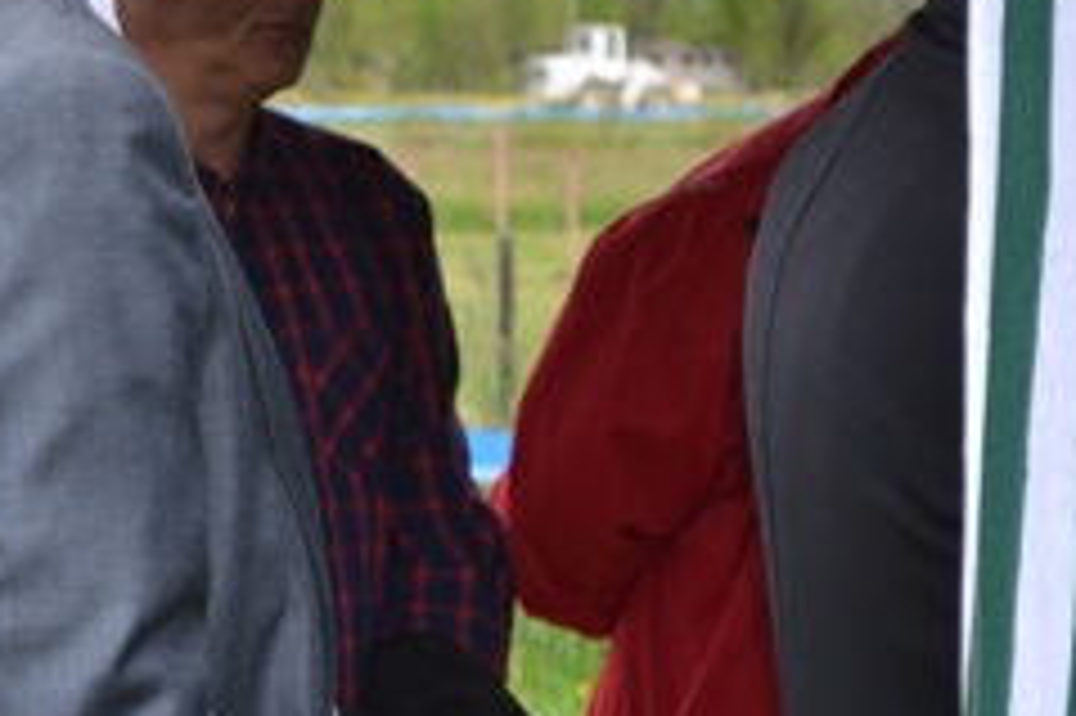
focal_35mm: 209
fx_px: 6242
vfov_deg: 6.6
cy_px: 390
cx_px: -338
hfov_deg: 9.7
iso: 100
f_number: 5.6
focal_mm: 52
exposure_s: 1/125
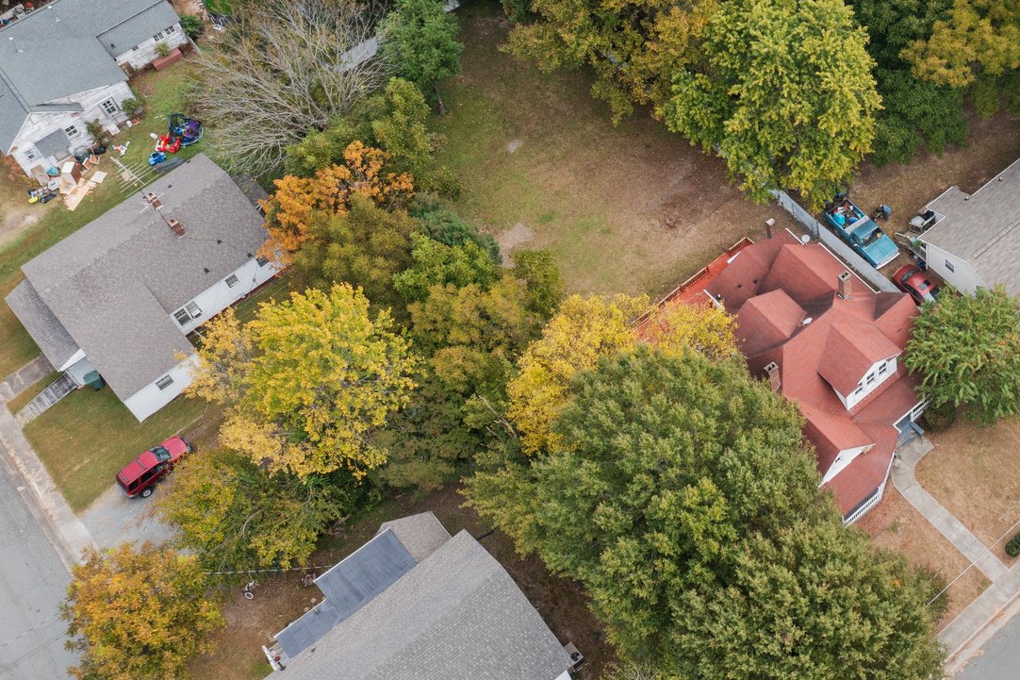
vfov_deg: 25.4
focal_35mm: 53
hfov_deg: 35.8
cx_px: 872
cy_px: 240
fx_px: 1501
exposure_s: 1/200
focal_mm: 10.26
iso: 100
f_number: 4.5
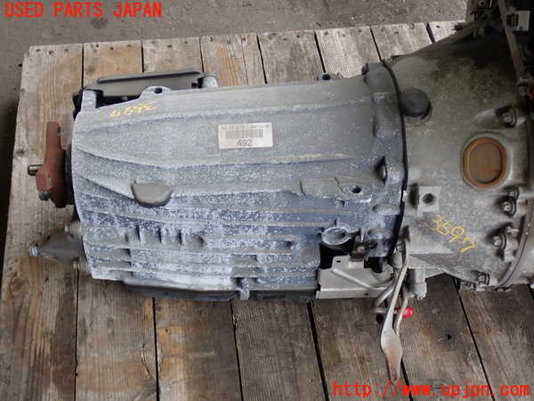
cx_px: 267
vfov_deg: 30.9
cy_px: 200
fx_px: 725
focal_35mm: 47
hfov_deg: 40.4
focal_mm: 8.4
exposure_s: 1/50
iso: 200
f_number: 3.1
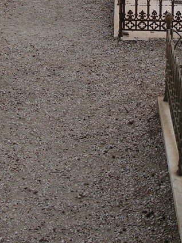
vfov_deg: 20.0
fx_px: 672
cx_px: 137
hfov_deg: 15.3
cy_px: 16
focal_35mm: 96
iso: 50
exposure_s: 1/200
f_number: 5.6
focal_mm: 5.8
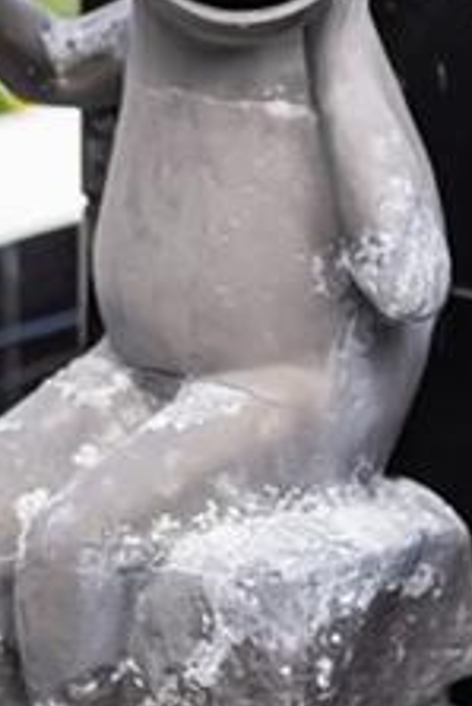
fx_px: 7049
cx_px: 456
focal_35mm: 359
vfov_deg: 5.7
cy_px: -104
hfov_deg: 3.8
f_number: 1.4
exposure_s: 1/3200
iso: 320
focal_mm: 50
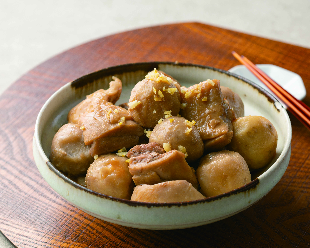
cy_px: 124
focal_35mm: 96
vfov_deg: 16.0
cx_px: 156
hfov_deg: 20.0
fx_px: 881
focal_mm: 85
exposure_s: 1/125
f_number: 11
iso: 100
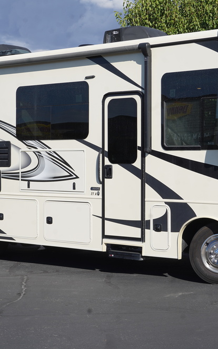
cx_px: 128
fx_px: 761
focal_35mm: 80
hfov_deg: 16.3
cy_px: 174
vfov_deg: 25.8
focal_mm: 52
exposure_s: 1/320
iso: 100
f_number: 9
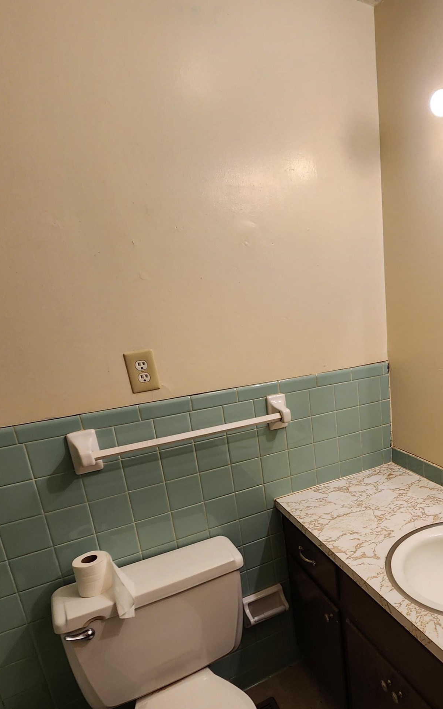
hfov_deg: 50.2
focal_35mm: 22
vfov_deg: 78.9
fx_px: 425
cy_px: 416
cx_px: 381
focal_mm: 2.2
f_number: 2.2
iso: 64
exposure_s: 1/60
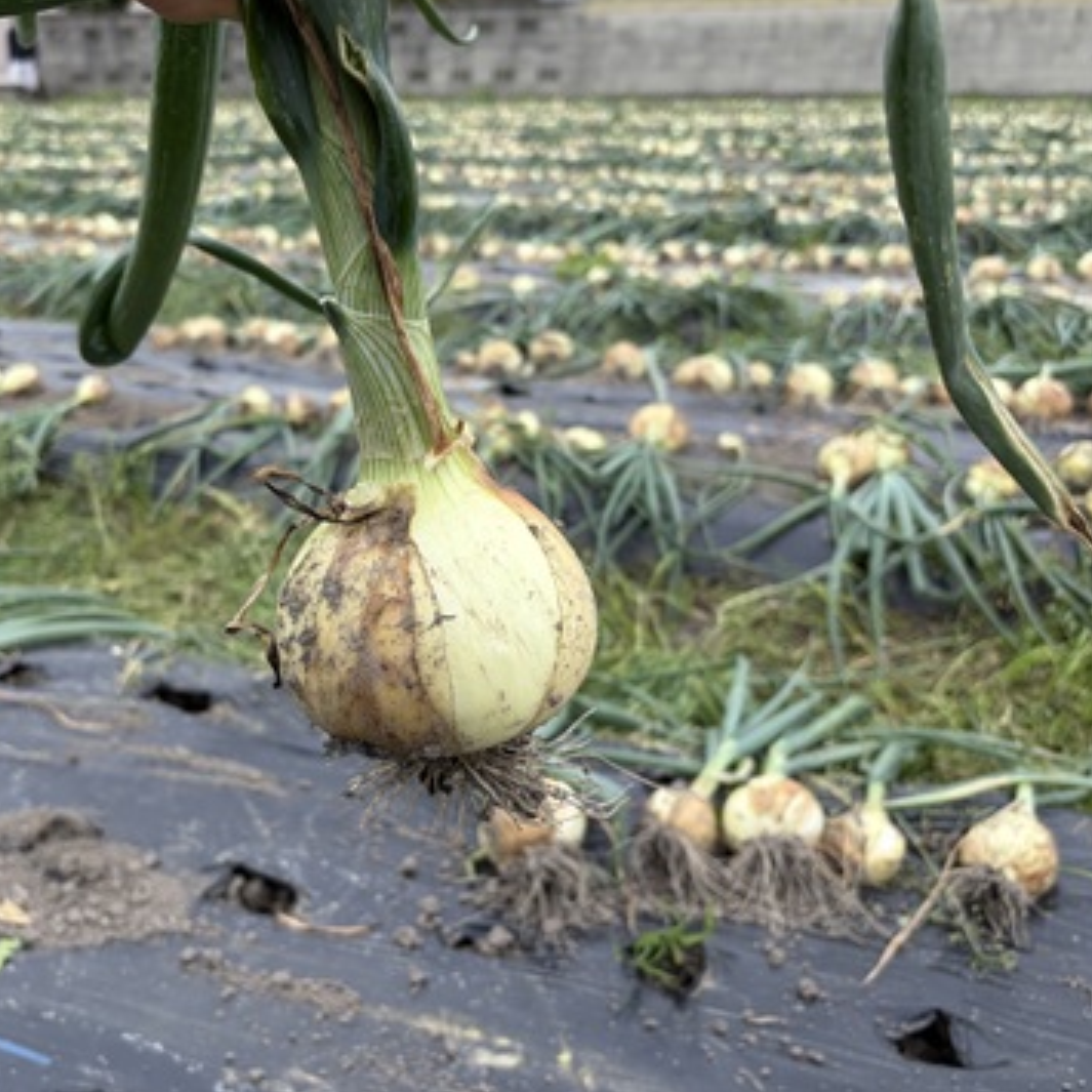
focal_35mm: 31
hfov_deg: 52.0
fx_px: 1106
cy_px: 544
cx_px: 408
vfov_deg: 52.5
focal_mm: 5.96
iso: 50
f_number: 1.6
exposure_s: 1/840
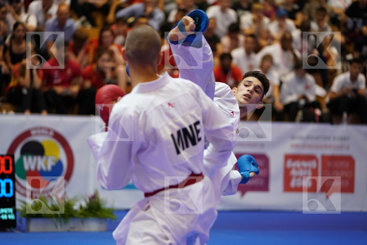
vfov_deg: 9.7
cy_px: 122
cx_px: 184
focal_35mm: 142
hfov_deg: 14.4
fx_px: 1447
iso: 4000
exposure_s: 1/800
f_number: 2.8
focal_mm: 142
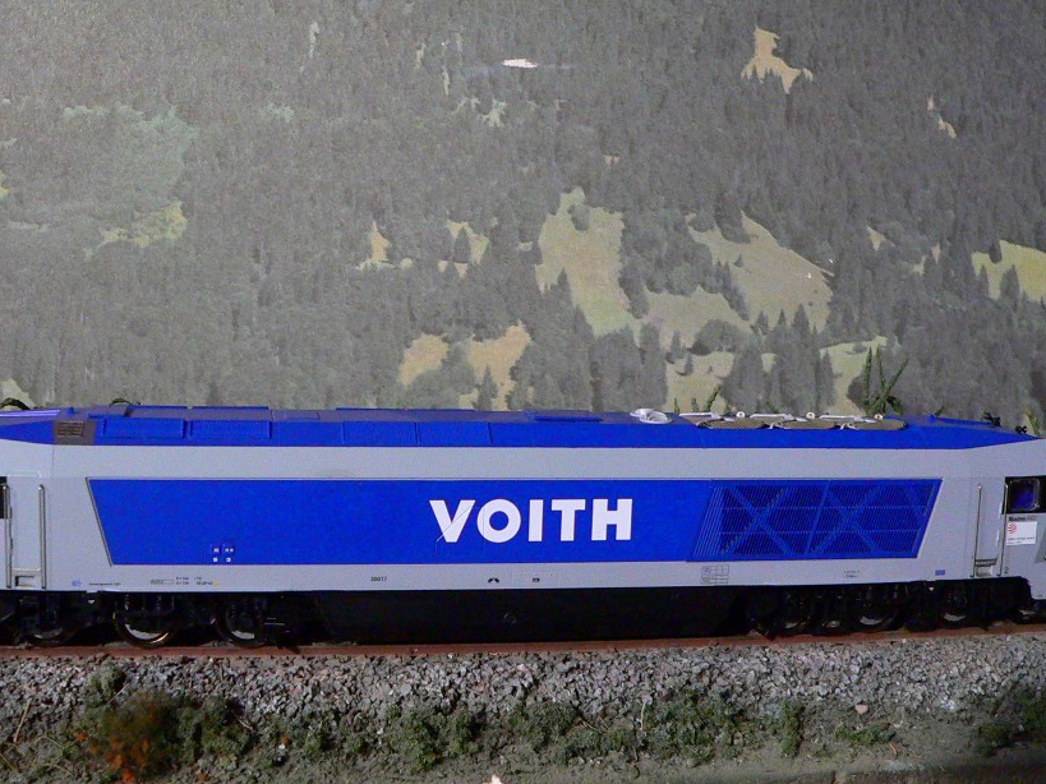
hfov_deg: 42.0
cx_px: 455
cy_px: 361
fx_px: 1360
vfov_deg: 32.2
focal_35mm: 45
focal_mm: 6
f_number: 2.8
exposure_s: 1/10
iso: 400
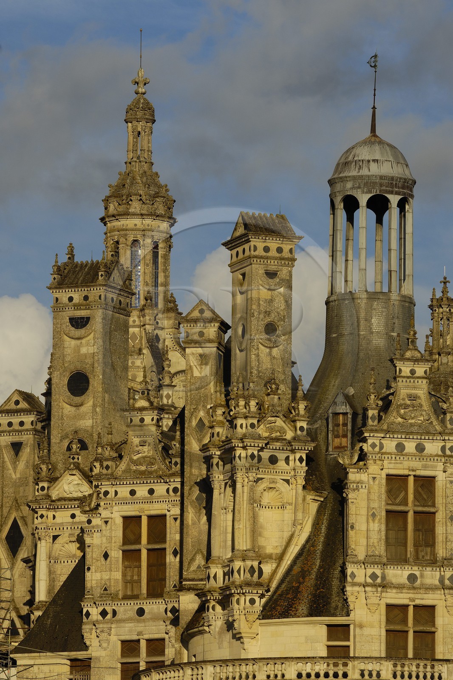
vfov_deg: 8.6
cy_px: 340
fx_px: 4532
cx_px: 226
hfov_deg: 5.7
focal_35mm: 240
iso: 100
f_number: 6.7
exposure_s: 1/400
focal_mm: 160
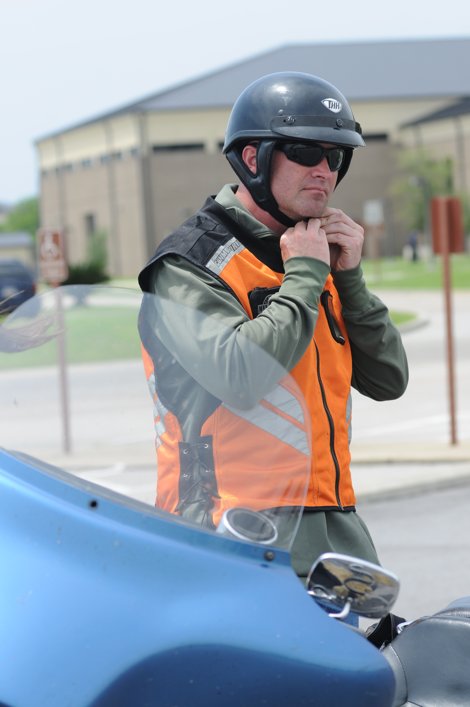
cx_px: 235
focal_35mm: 120
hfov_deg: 11.4
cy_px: 354
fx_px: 2356
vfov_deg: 17.1
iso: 200
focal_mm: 80
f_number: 5
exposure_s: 1/1000
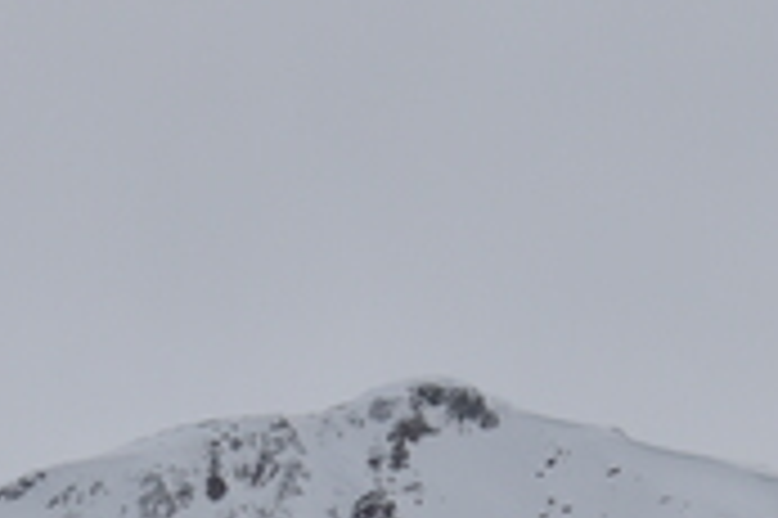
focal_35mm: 779
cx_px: 495
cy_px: 1549
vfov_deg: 1.8
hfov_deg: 2.6
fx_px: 16819
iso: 100
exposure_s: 1/640
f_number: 13
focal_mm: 105
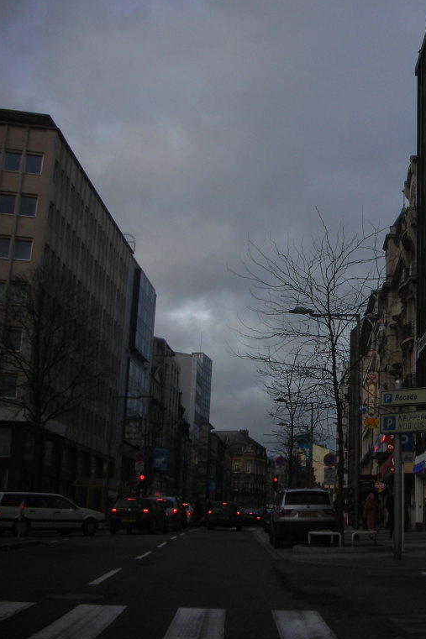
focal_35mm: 49
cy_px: 319
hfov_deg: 26.3
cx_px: 412
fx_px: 870
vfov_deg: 40.4
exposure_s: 1/306
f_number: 3
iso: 50
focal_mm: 5.8
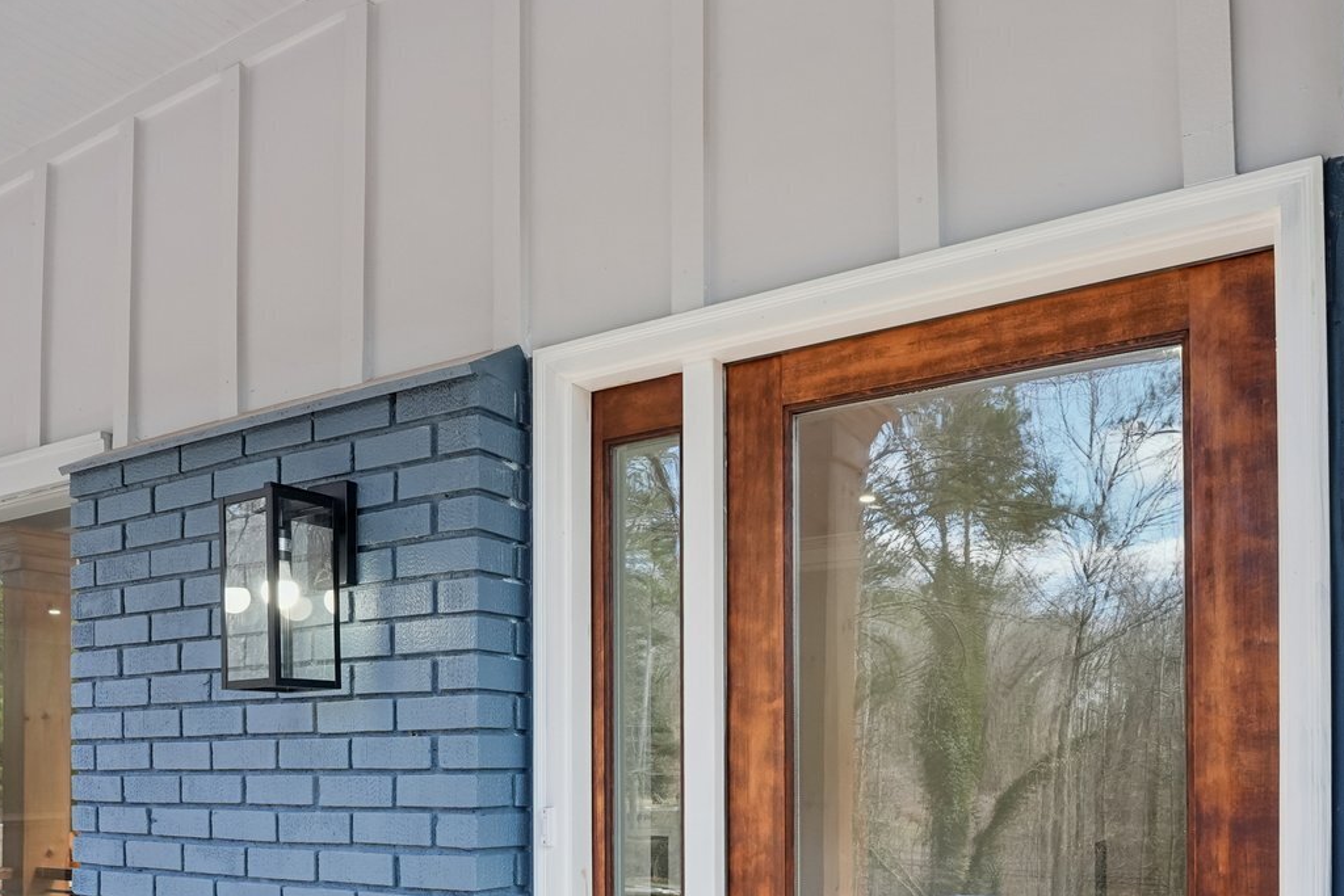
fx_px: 1045
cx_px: 743
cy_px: 785
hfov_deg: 65.3
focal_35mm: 28
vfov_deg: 43.0
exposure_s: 1/50
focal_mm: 14
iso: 320
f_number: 8
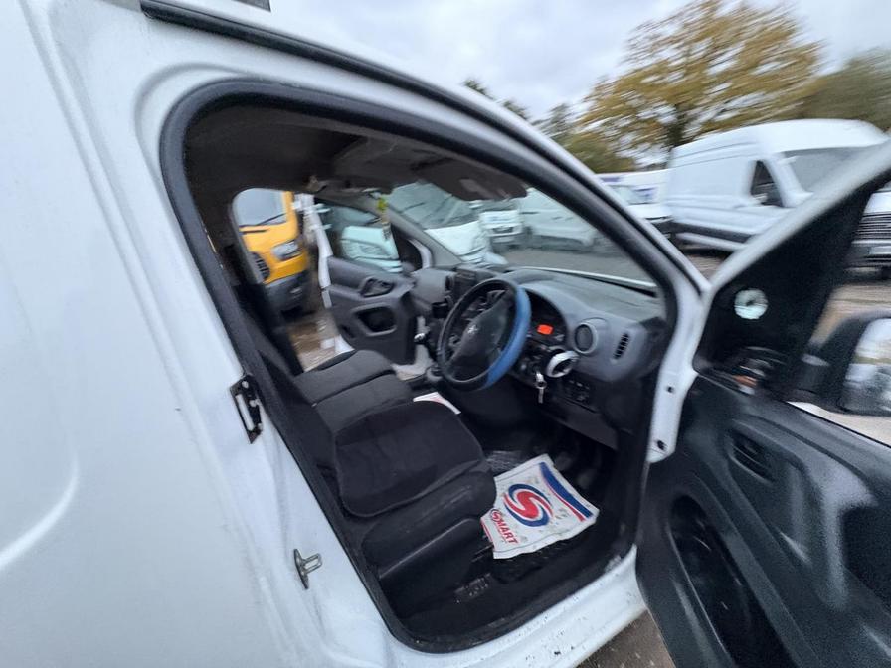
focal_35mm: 14
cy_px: 334
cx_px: 446
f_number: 2.2
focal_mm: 2.22
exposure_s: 1/40
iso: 1000
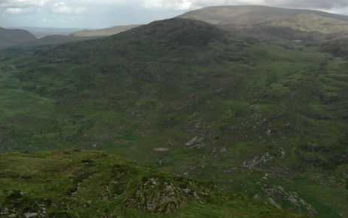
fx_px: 484
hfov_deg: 39.5
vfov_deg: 25.2
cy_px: 71
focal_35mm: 51
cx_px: 202
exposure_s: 1/500
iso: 80
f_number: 4
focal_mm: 7.9
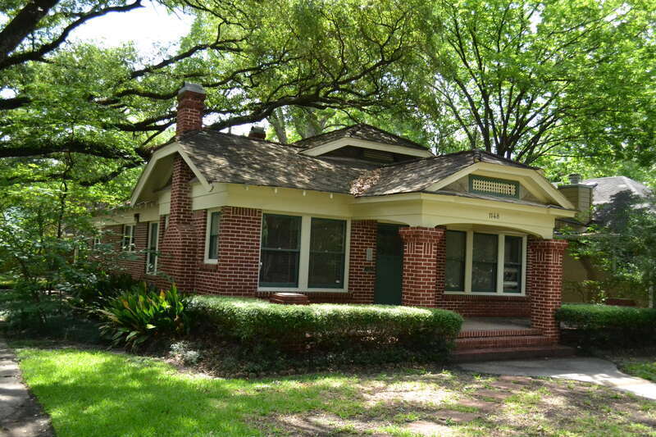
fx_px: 601
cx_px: 328
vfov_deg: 40.0
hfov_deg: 57.2
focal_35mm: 33
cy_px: 218
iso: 3200
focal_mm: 22
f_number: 4.5
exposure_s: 1/2500
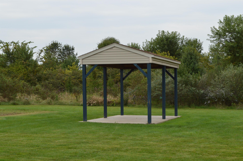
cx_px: 122
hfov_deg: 28.1
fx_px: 486
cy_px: 80
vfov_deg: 18.9
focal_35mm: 72
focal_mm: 48
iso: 400
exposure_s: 1/125
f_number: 16
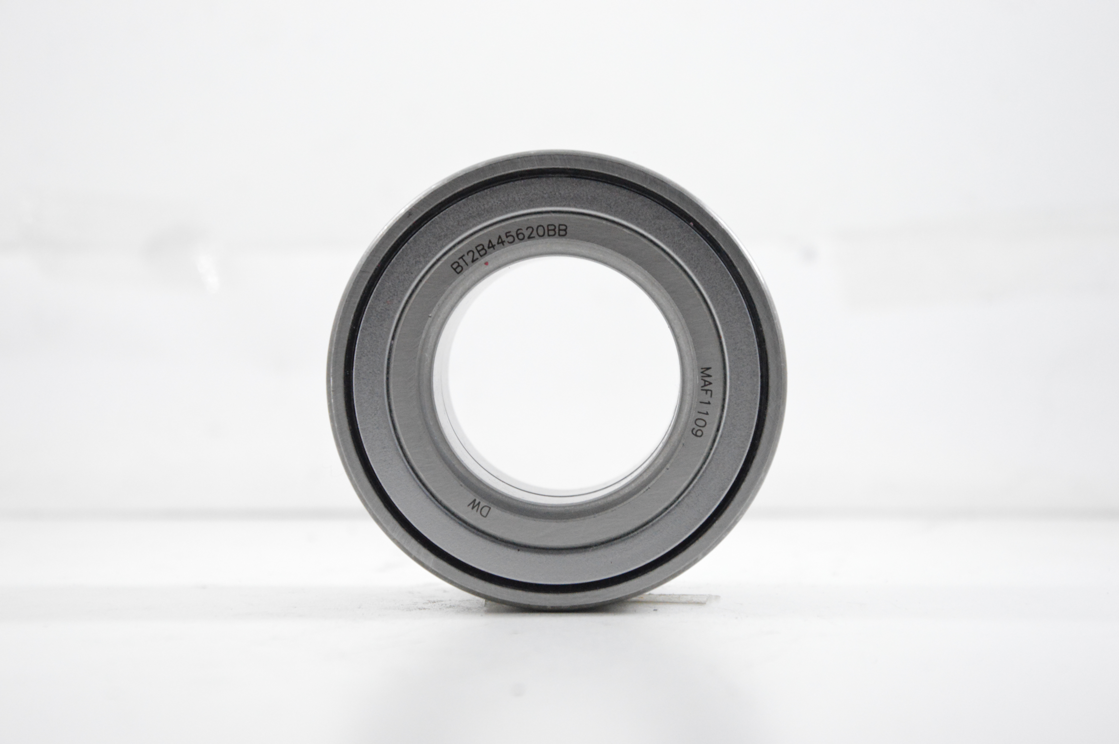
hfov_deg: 19.5
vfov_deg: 13.0
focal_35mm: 105
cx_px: 560
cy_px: 372
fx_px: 3261
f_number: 7.1
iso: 3200
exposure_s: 1/100
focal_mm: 70
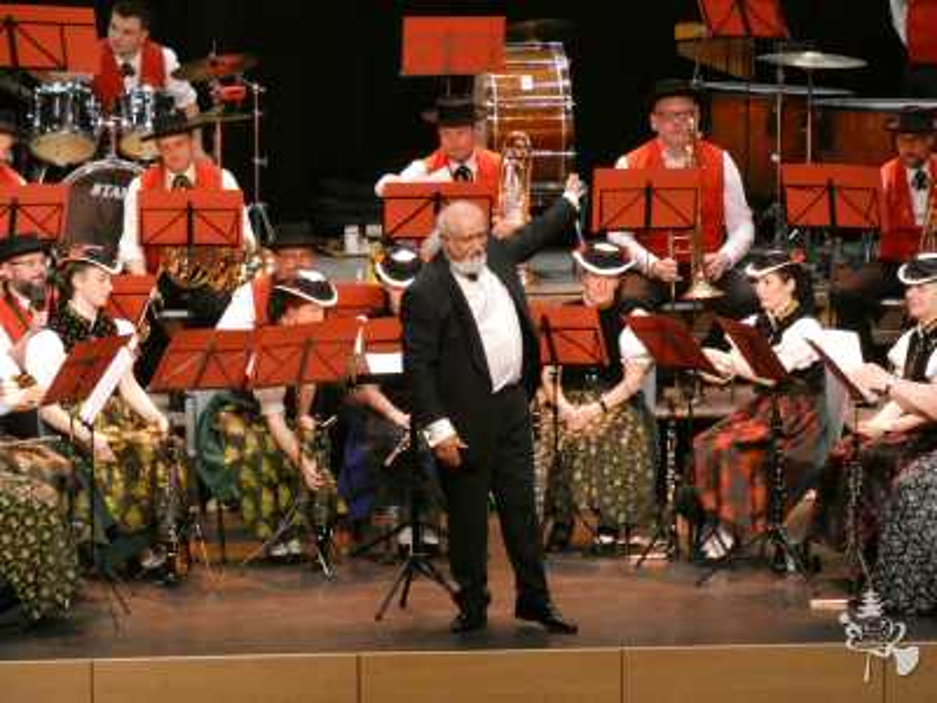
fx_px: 7417
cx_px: 468
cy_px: 352
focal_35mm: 274
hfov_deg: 7.2
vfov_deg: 5.4
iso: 1600
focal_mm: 49.1
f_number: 5.5
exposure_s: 1/80
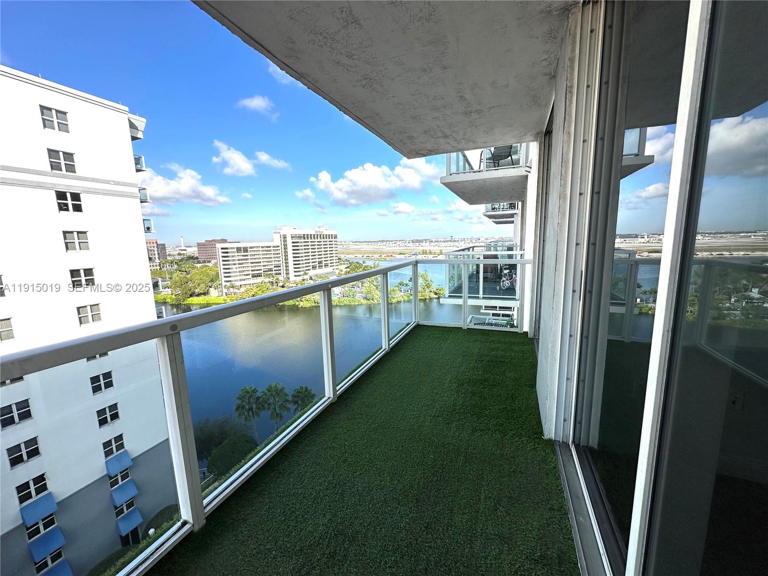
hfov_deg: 102.1
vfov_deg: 85.7
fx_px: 311
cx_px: 384
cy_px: 288
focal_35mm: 14
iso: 50
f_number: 2.2
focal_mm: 2.22
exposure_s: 1/1855
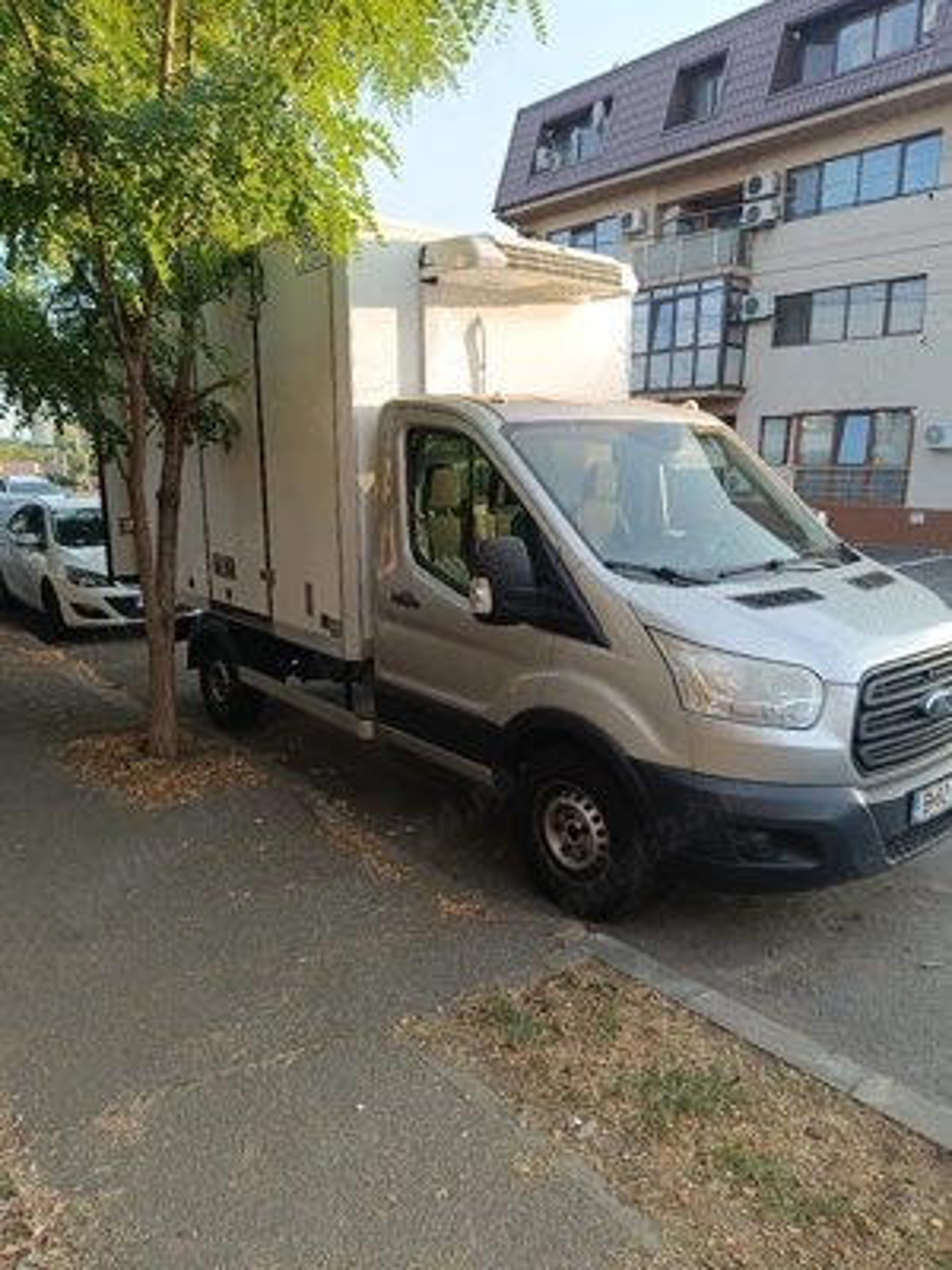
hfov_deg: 56.8
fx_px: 880
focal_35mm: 24
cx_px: 476
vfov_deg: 71.6
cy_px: 635
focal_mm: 5.59
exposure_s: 1/109
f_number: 1.88
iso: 54
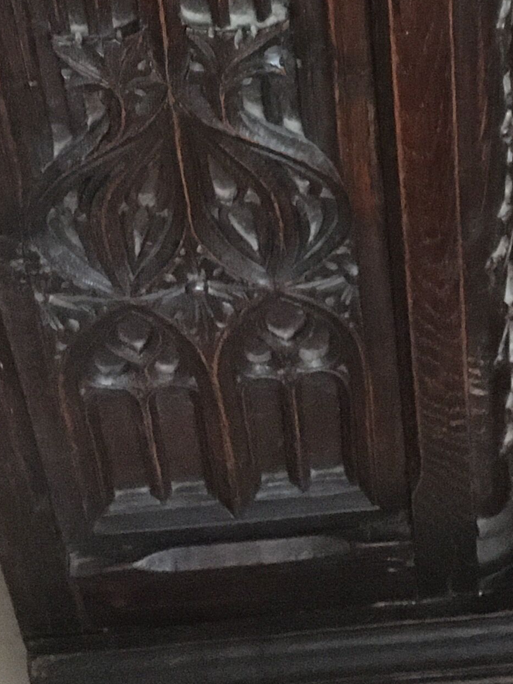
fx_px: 1857
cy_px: -200
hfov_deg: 15.7
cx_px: 326
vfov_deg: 19.3
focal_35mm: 94
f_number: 2.2
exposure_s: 1/17
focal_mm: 4.15
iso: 1000
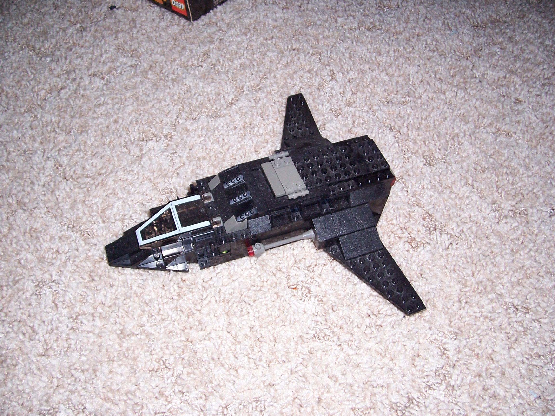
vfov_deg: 41.8
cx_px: 278
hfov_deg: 54.0
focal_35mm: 34
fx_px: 545
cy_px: 208
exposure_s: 1/60
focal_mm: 5.6
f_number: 2.7
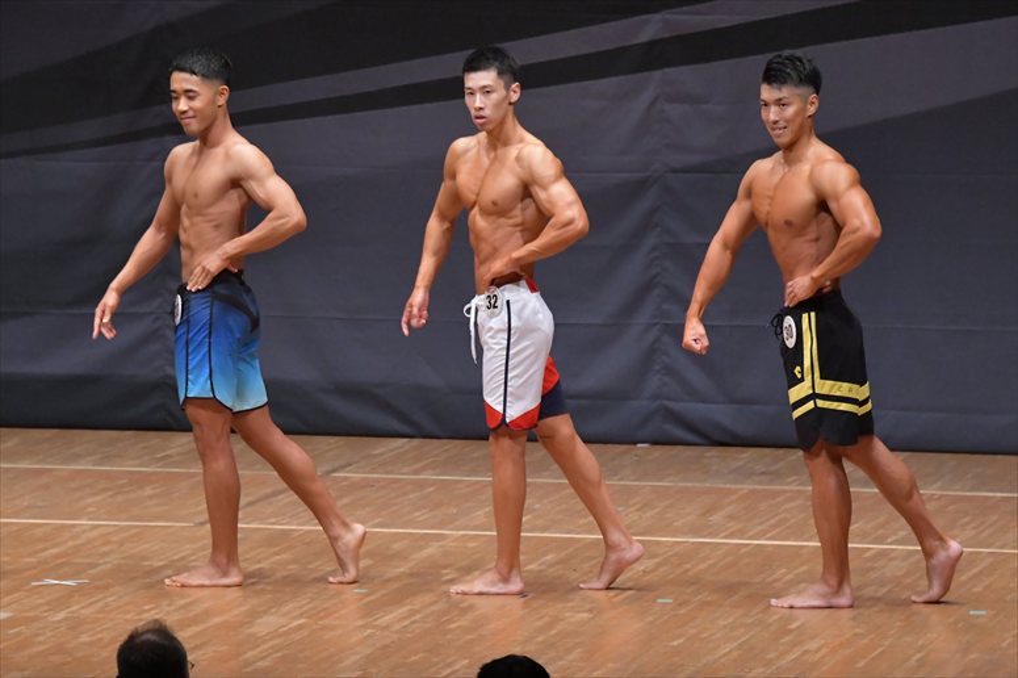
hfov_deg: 8.1
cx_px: 509
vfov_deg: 5.4
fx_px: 7207
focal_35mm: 255
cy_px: 339
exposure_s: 1/400
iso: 6400
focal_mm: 170
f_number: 5.6
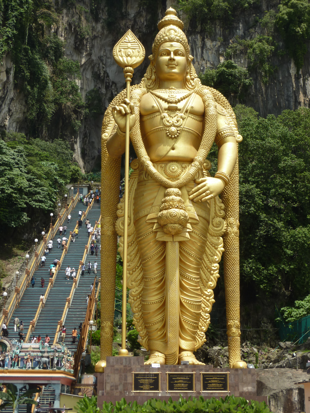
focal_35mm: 55
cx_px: 155
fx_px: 657
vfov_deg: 34.9
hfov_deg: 26.6
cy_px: 206
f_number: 5
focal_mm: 9.1
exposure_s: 1/500
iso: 80
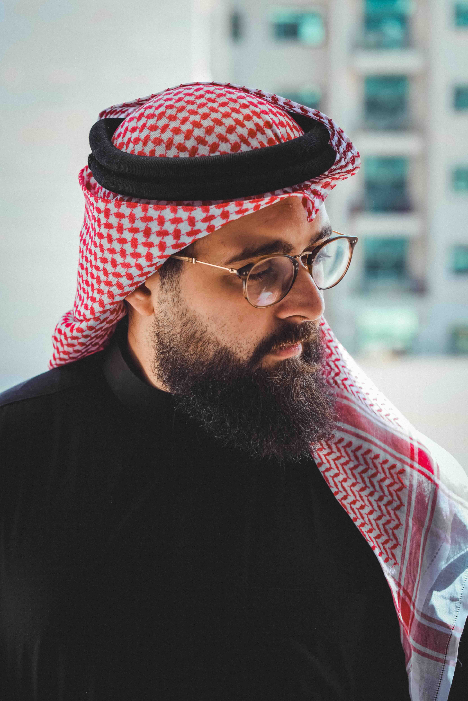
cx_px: 234
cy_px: 350
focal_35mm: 84
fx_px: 1638
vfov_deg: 24.2
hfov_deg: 16.3
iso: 320
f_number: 3.2
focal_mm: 56
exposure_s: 1/680
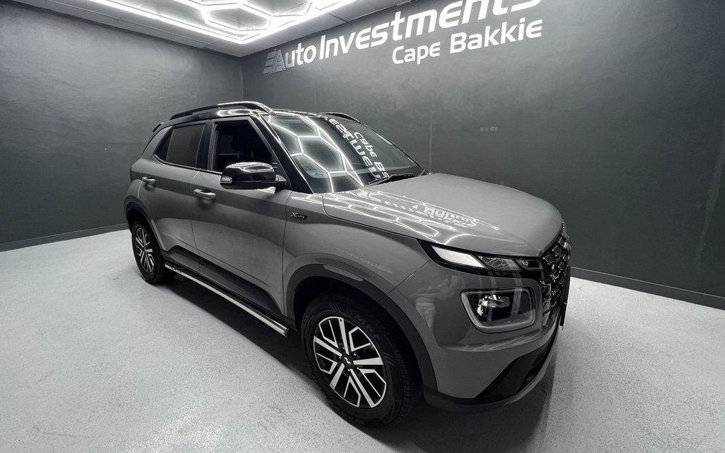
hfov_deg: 105.3
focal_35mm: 14
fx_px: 277
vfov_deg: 78.4
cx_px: 365
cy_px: 203
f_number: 1.8
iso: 125
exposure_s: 1/50
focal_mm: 1.57
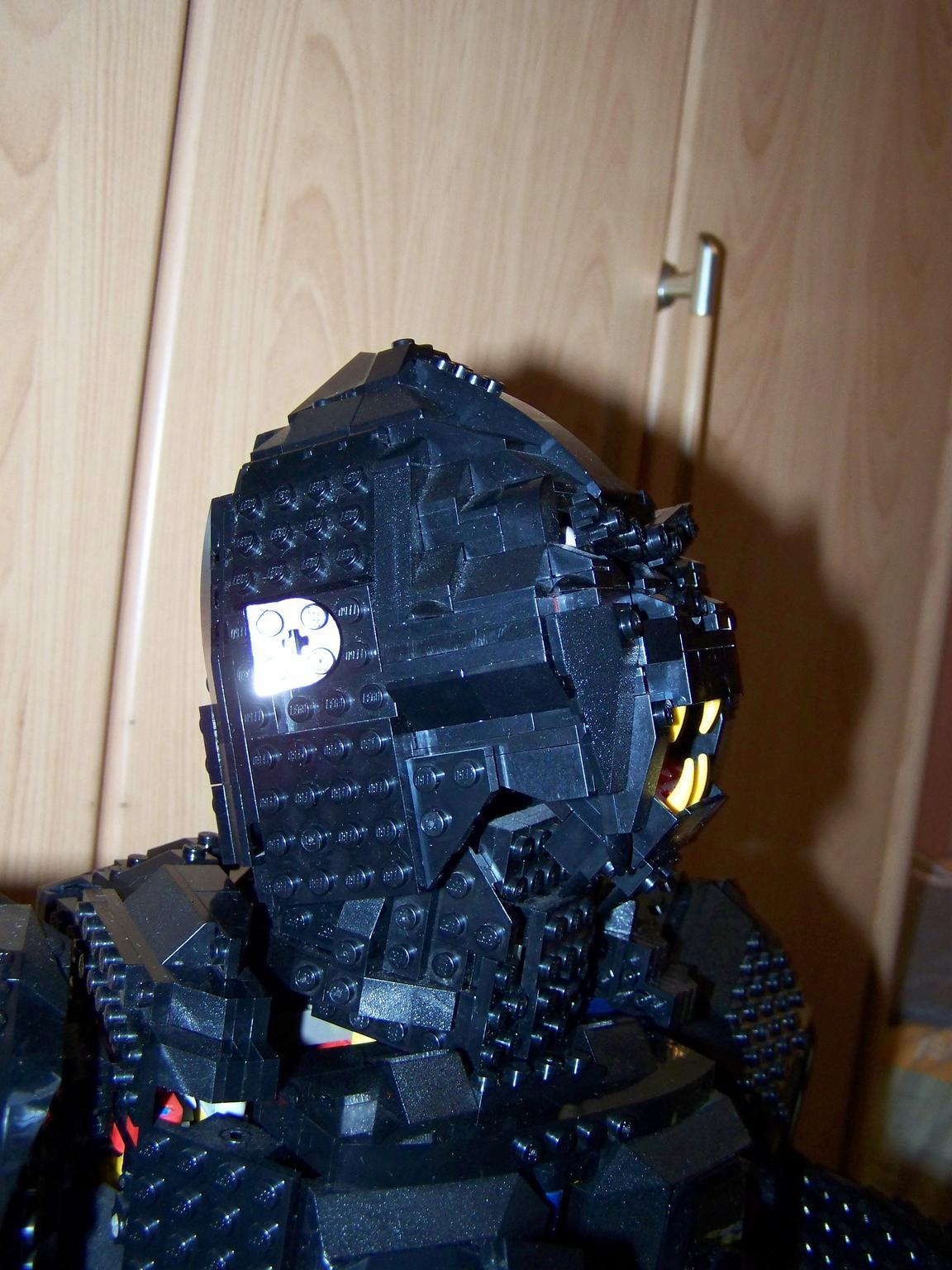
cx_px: 476
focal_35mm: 38
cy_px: 635
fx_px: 1393
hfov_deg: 37.7
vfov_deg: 49.0
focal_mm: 6.3
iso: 200
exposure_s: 1/30
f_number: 2.8
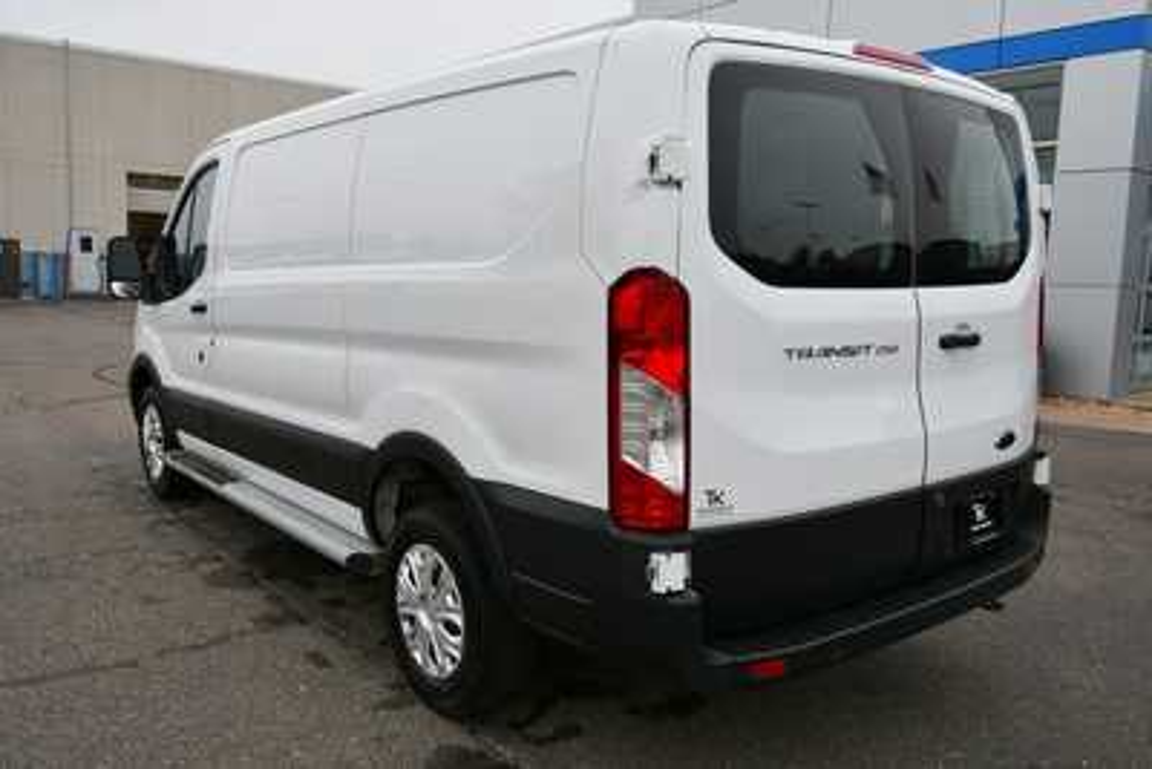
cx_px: 576
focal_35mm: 30
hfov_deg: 61.9
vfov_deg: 43.6
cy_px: 384
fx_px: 960
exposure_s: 1/250
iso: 200
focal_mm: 20
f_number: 6.3
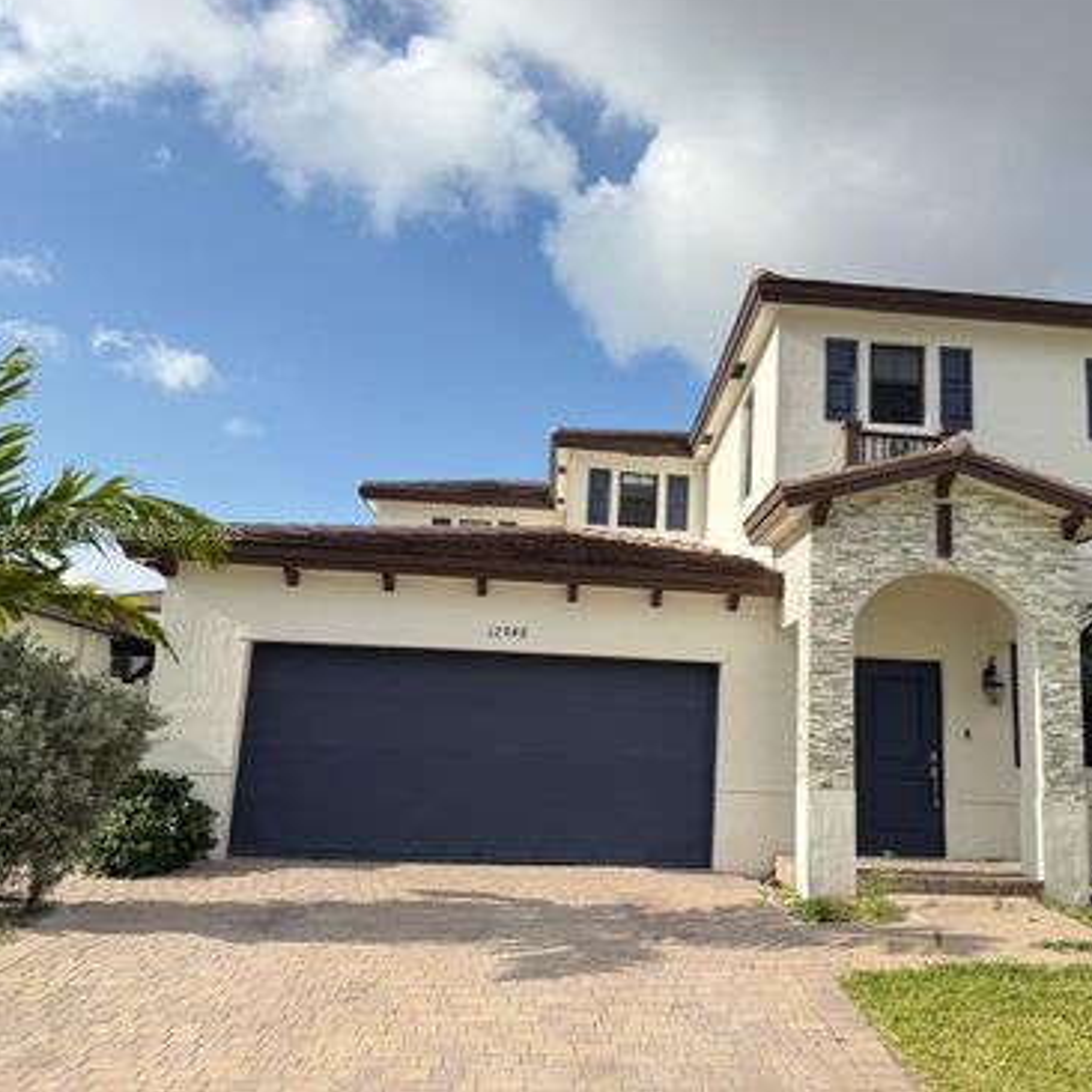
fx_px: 1035
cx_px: 692
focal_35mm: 29
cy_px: 536
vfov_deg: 55.6
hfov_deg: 54.9
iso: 80
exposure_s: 1/2907
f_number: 1.78
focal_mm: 6.76
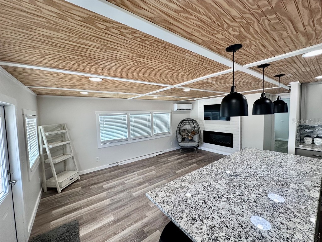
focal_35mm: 14
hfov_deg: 102.1
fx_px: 130
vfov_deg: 85.7
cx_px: 161
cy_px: 121
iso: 160
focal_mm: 2.22
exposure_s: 1/120
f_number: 2.2
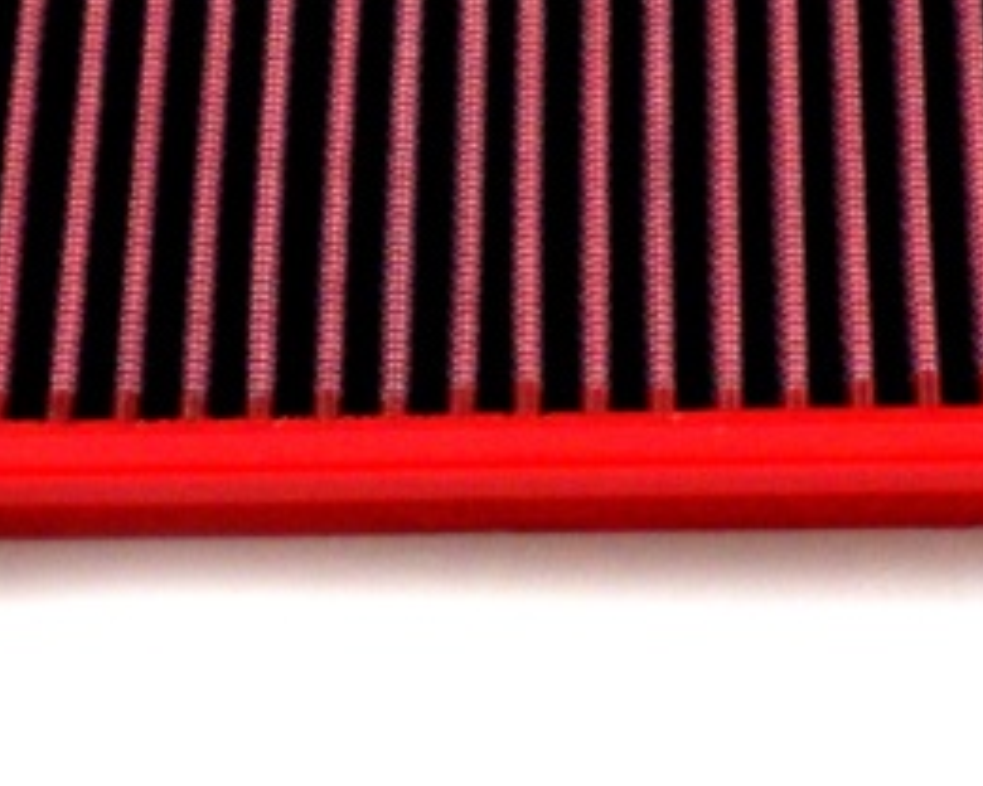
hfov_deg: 16.7
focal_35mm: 114
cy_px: 94
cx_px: 767
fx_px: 3317
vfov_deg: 13.4
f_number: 3.1
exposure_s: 1/52.4
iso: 200
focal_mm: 6.3
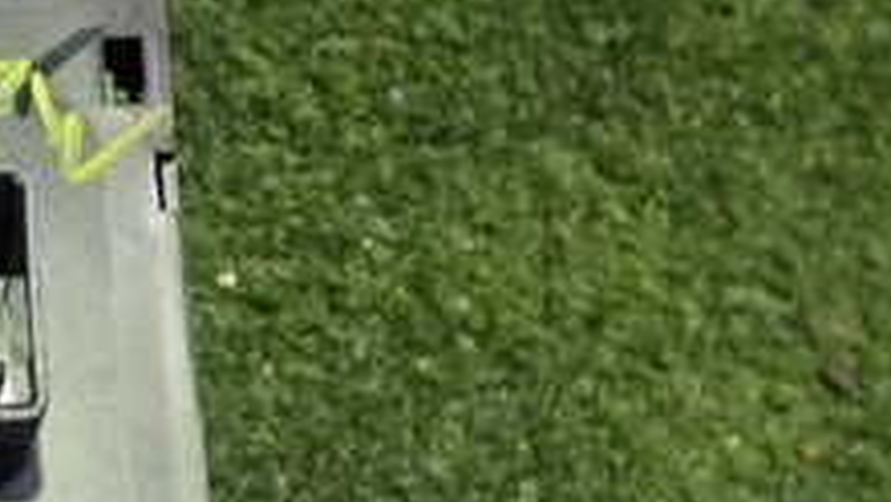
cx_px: -126
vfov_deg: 13.6
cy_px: 194
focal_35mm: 89
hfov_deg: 22.4
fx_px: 2104
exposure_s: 1/30
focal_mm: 5.4
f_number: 2.3
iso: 800
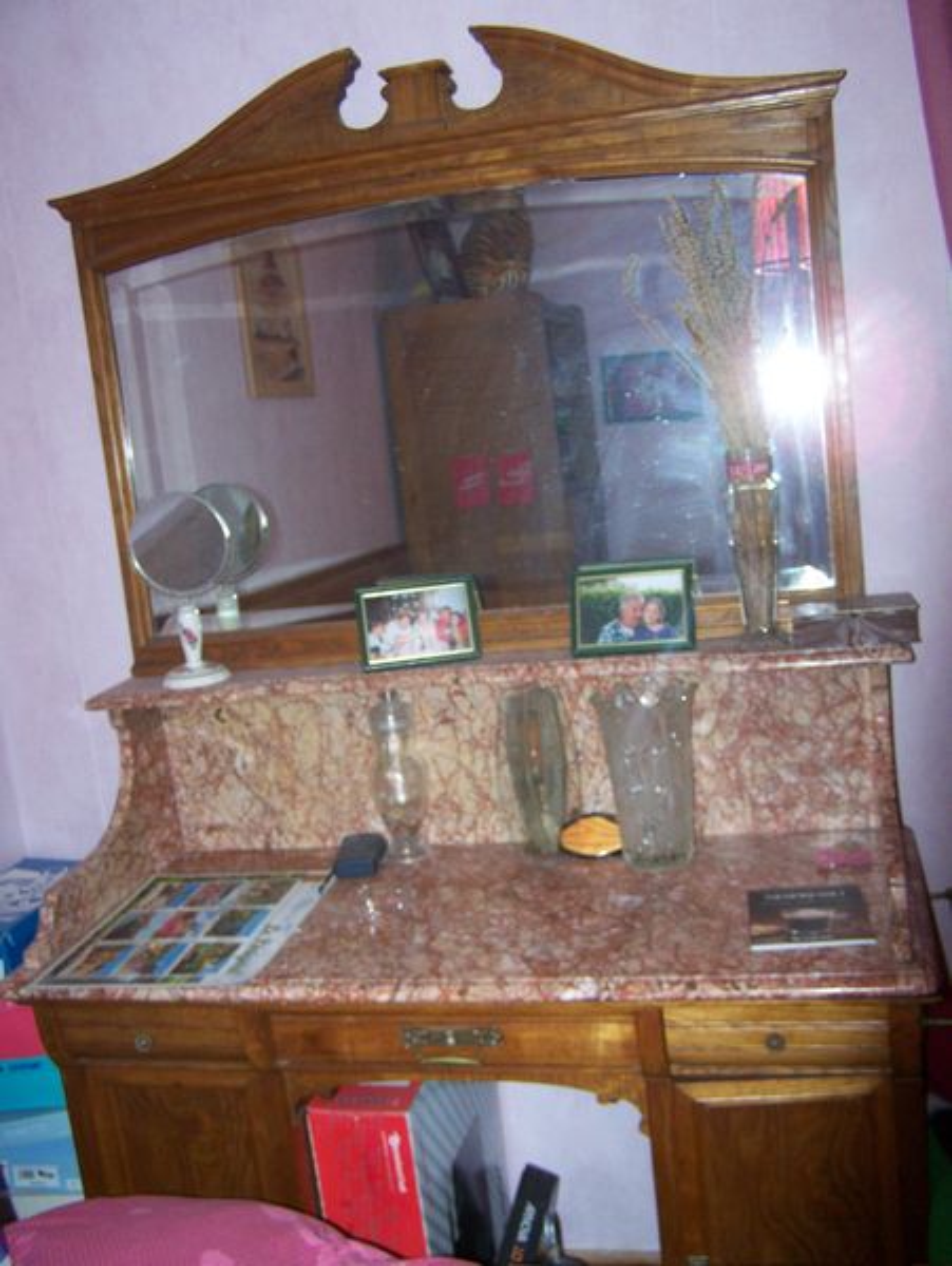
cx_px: 476
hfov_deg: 37.8
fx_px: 1391
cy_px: 633
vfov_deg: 48.9
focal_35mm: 38
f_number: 2.8
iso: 200
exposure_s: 1/60
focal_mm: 6.3
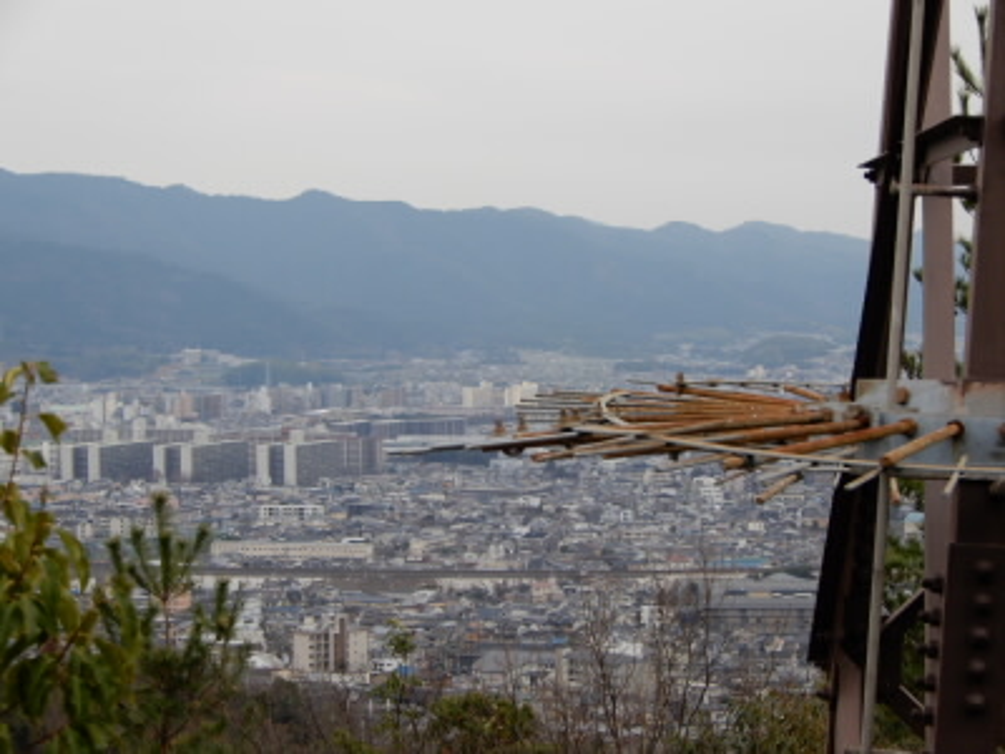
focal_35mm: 105
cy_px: 377
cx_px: 502
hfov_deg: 18.7
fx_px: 3048
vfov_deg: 14.1
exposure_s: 1/160
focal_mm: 18.7
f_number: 5
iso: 80
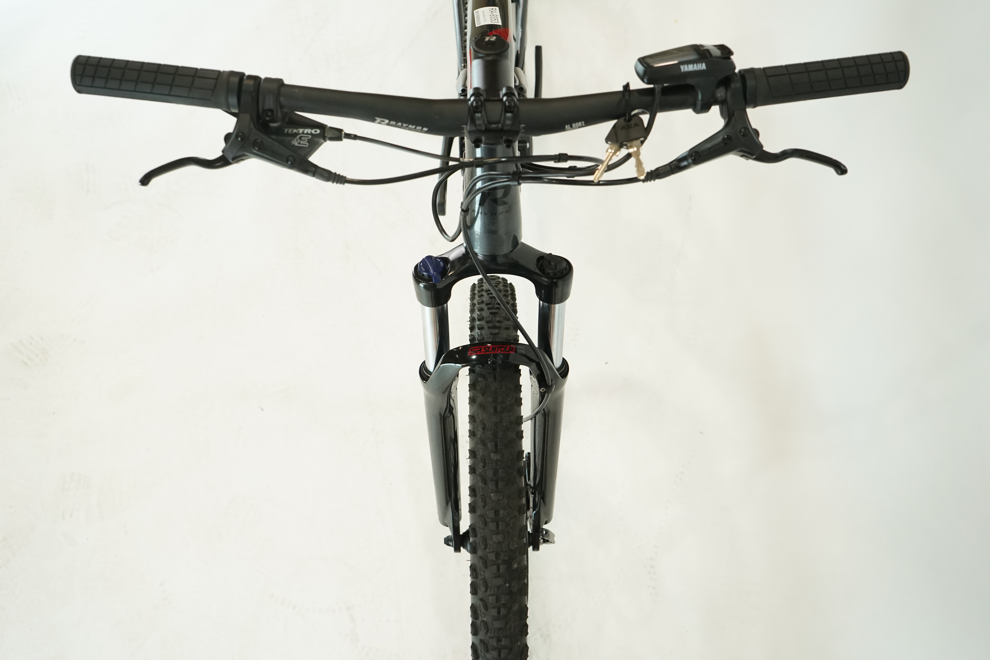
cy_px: 330
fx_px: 907
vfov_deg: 40.0
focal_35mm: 33
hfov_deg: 57.2
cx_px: 495
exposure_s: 1/200
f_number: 5.6
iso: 1600
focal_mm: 33
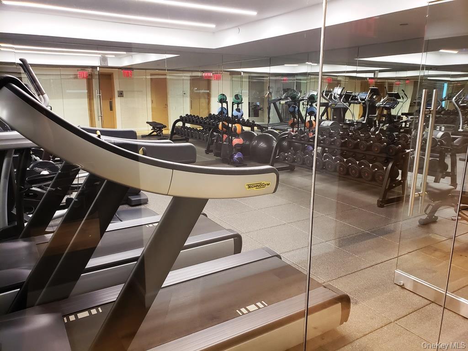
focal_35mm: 26
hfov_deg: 67.3
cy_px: 176
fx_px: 352
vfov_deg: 53.1
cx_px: 234
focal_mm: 4.3
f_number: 2.4
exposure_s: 1/60
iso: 320
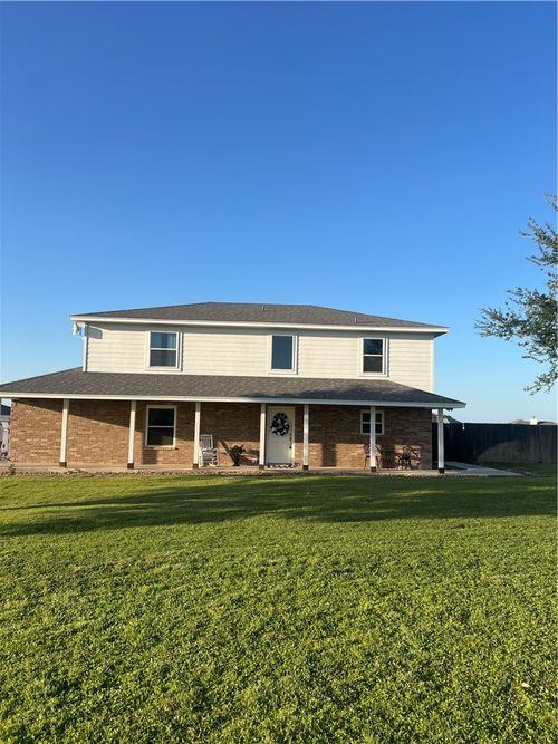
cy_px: 372
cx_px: 279
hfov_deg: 53.0
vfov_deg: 67.3
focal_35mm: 26
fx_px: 559
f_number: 1.5
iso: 50
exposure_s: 1/2457
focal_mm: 5.7
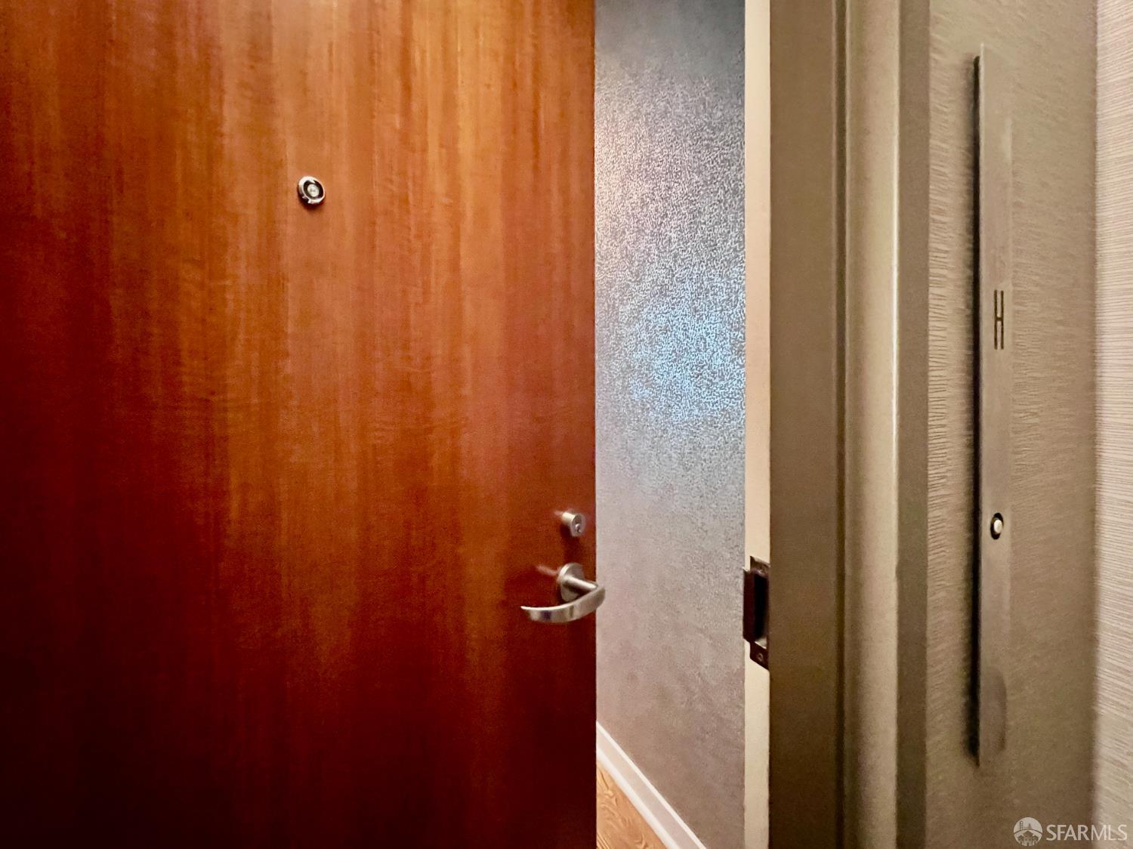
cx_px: 566
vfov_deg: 89.9
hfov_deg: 106.2
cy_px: 424
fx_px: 425
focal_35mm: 13
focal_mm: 1.57
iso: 1000
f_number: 1.8
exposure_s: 1/40
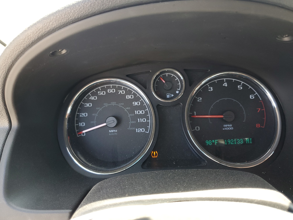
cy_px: 110
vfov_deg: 53.1
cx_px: 146
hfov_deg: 67.3
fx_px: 220
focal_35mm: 26
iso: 68
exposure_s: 1/120
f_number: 1.5
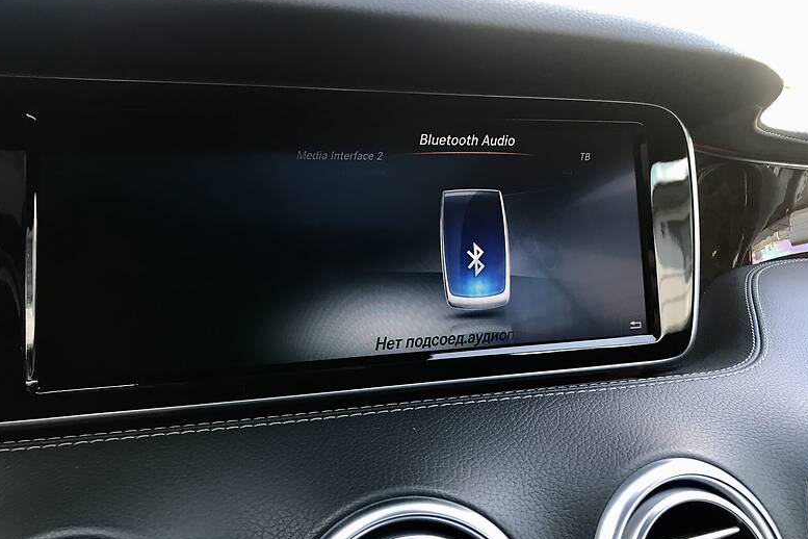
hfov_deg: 61.9
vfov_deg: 43.5
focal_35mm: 30
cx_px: 405
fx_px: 673
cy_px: 231
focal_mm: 4
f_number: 1.8
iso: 20
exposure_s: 1/28
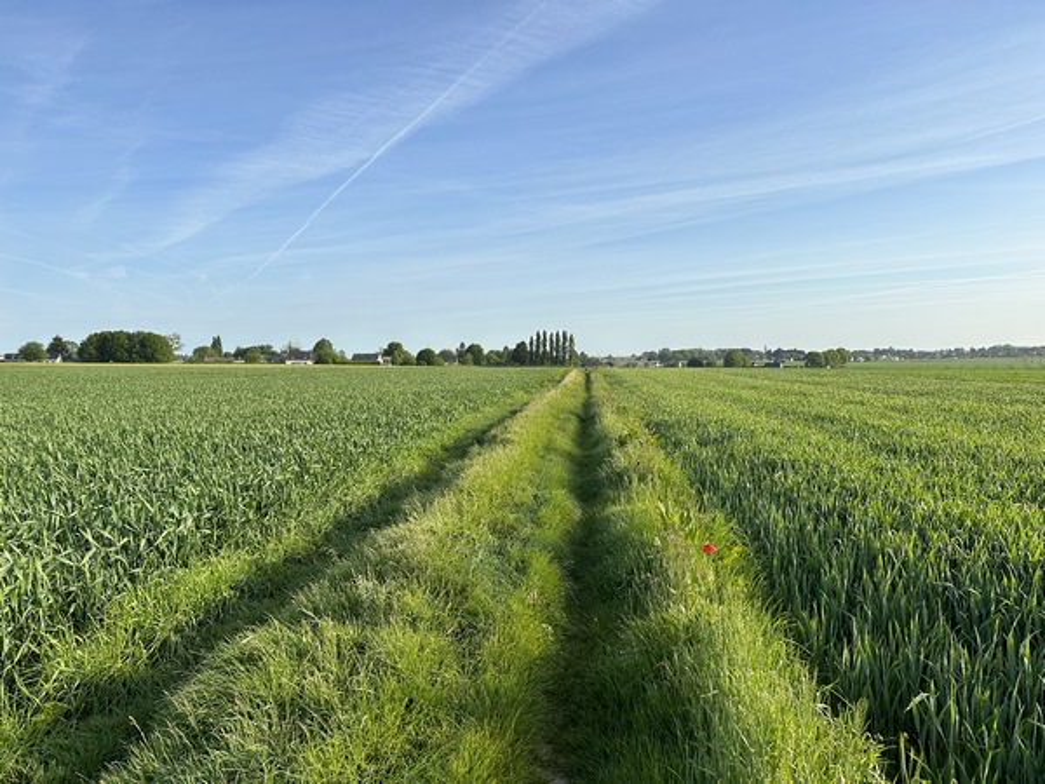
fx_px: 725
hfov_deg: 71.6
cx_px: 522
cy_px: 392
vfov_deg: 56.8
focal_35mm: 24
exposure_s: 1/3472
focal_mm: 6.86
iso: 80
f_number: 1.78
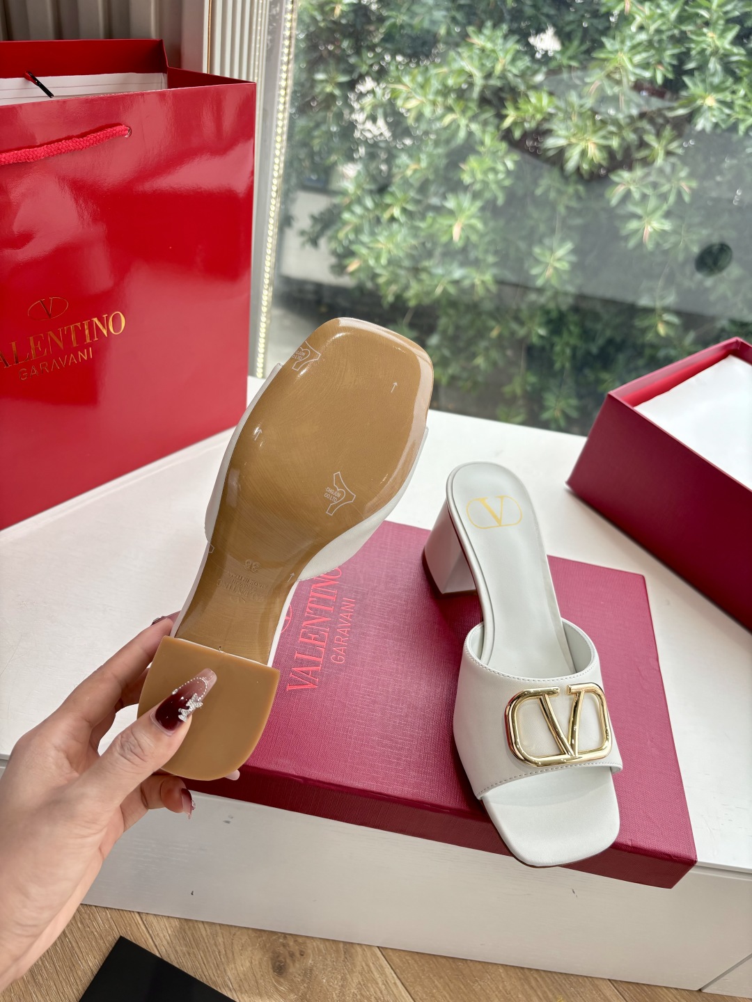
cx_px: 376
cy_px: 501
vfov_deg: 67.3
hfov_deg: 53.1
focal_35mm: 26
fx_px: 753
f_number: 1.6
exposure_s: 1/484
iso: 50
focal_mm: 5.96
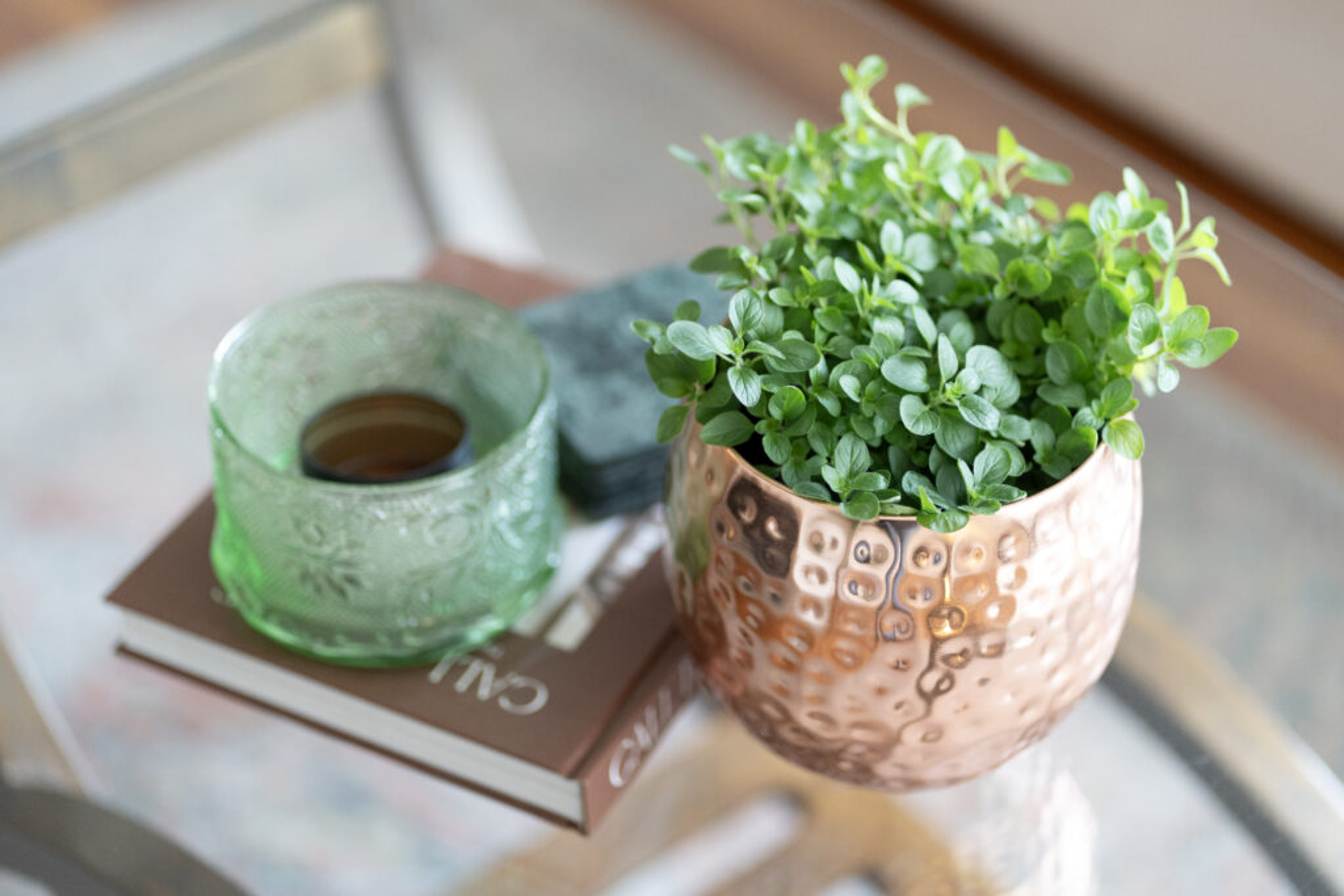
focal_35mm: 85
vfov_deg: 16.1
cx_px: 672
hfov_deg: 23.9
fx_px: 3174
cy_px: 448
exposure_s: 1/320
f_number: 1.8
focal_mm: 85
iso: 1600
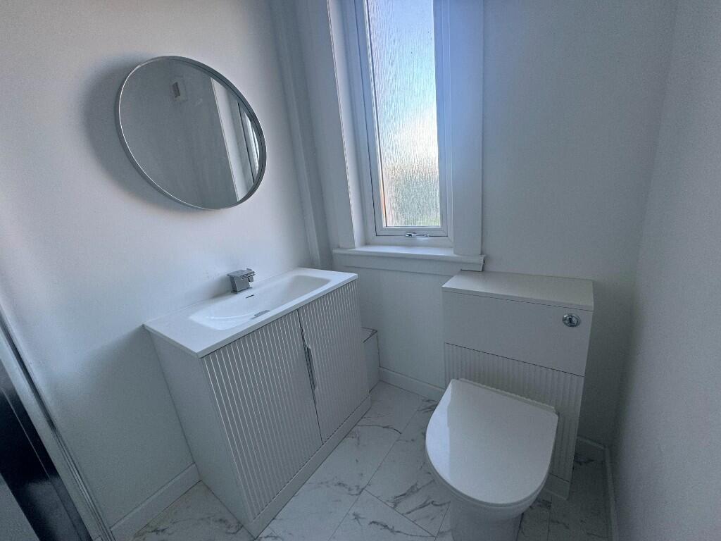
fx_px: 292
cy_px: 270
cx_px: 360
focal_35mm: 14
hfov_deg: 102.1
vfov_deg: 85.7
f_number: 2.2
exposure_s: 1/99
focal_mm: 2.22
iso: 125
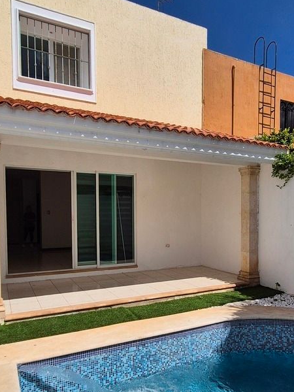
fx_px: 294
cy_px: 227
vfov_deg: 66.9
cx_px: 182
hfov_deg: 52.6
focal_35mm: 26
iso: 50
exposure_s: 1/4688
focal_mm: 2.2
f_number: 2.2
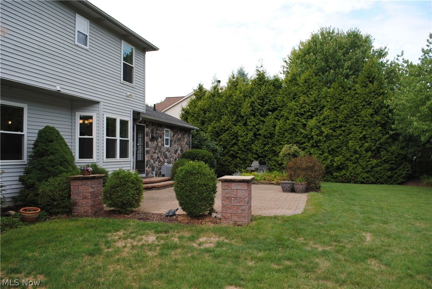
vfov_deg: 48.0
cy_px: 144
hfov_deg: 67.3
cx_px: 216
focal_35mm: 27
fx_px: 324
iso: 100
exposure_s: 1/200
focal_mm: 18
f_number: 5.6
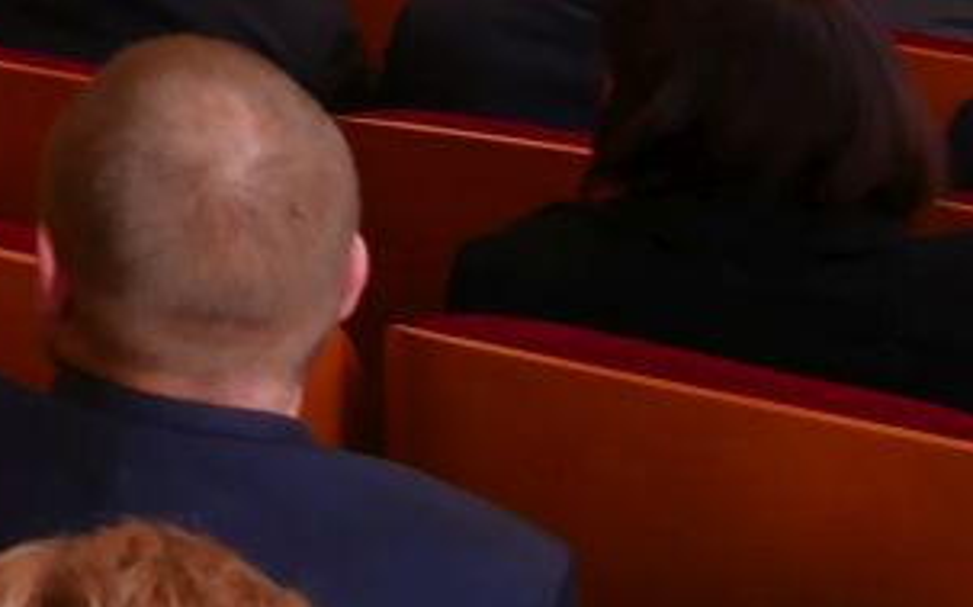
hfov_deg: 12.4
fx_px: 3896
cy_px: -867
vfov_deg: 8.2
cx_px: -1031
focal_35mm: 147
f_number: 3.5
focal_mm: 14
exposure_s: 1/60
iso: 640
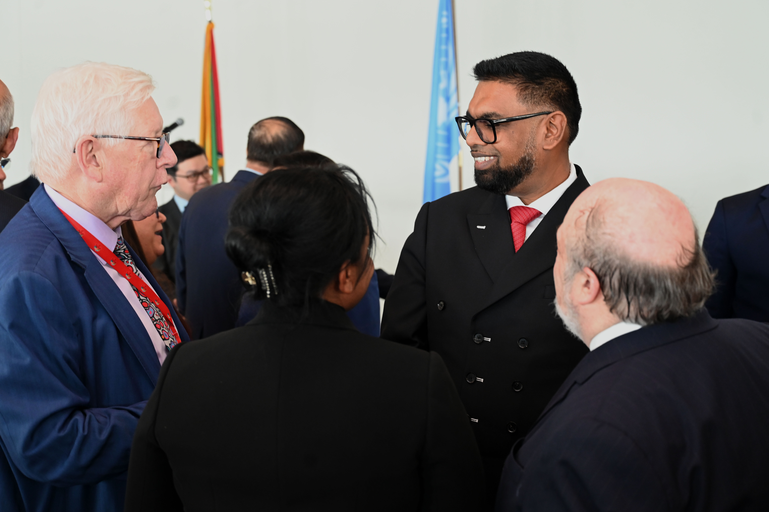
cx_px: 384
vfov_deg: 26.4
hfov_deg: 38.9
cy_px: 256
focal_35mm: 51
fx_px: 1089
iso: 2500
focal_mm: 51
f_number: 4
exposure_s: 1/125
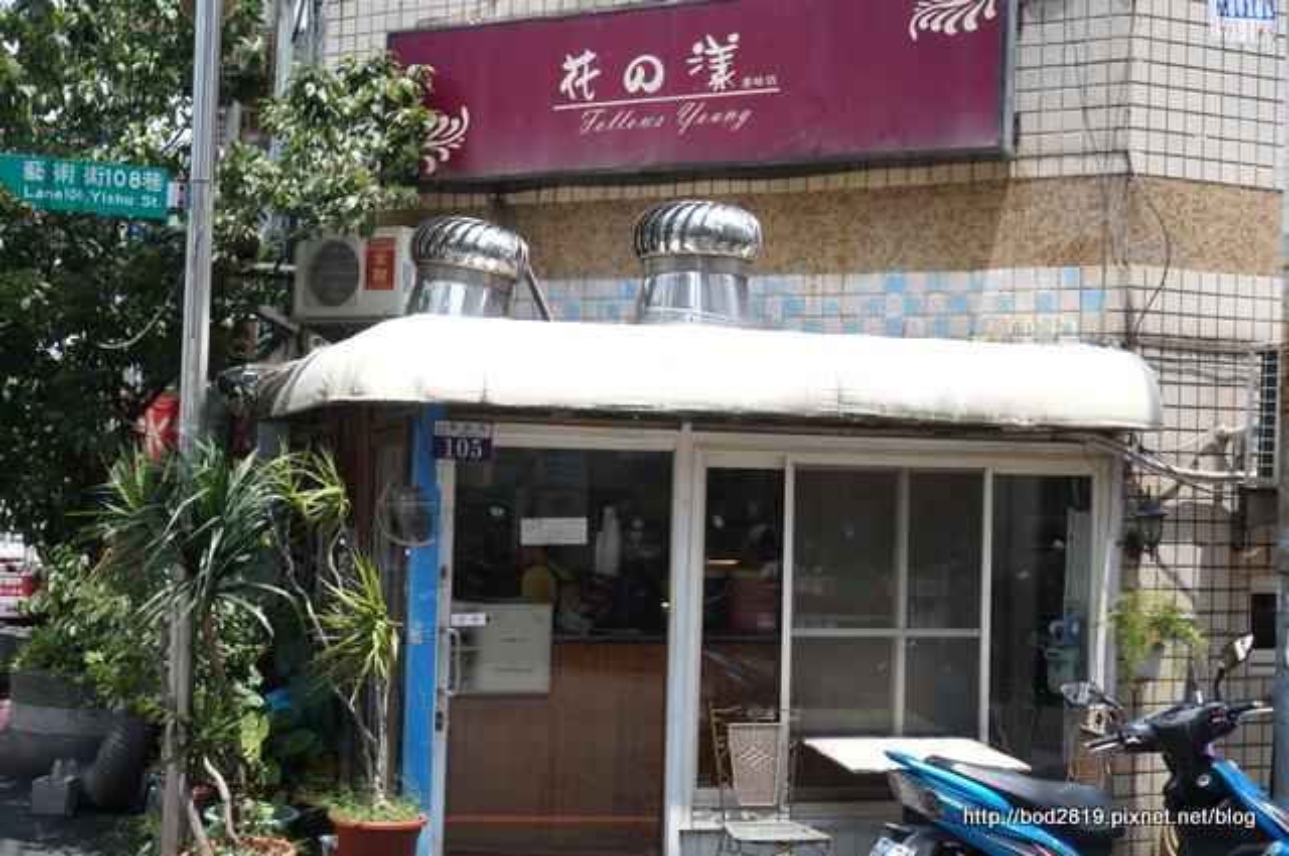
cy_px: 428
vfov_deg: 32.9
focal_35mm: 40
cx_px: 644
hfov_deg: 48.0
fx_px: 1448
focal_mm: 27
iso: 200
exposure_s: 1/200
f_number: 10
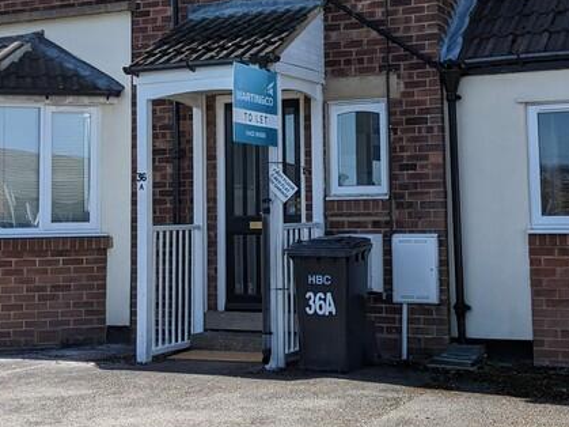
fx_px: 1085
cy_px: 114
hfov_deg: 29.4
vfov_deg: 22.1
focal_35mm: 66
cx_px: 295
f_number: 1.73
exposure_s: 1/4673
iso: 45
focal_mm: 4.38
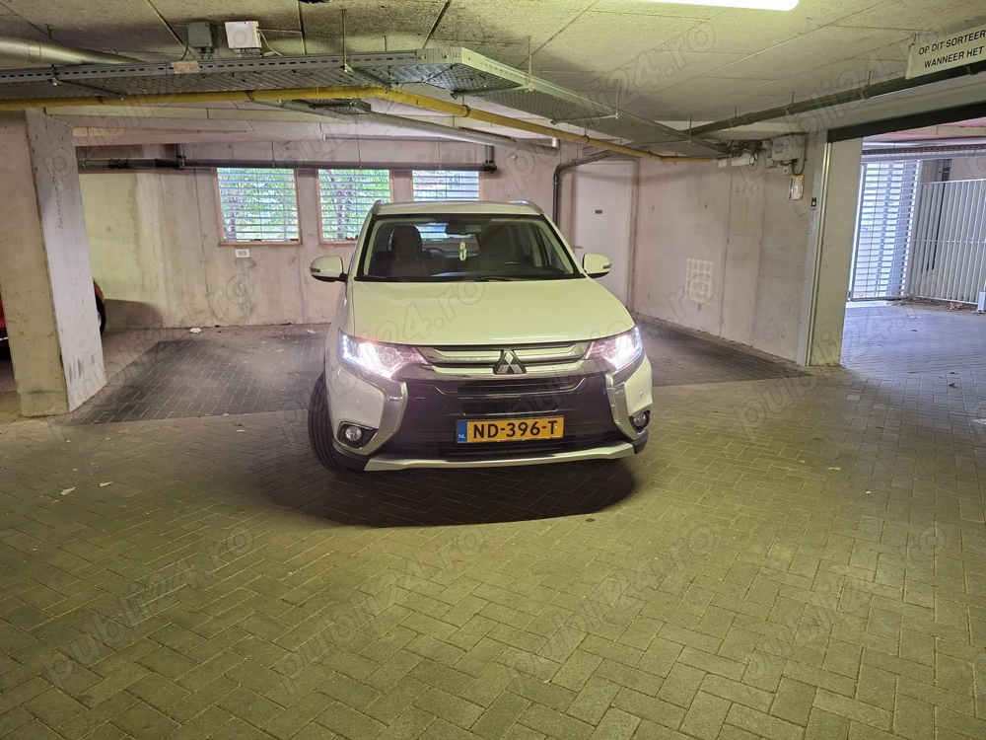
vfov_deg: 58.9
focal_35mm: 23
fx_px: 655
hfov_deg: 73.9
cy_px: 370
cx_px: 493
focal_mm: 5.54
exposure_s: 1/50
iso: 200
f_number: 1.8
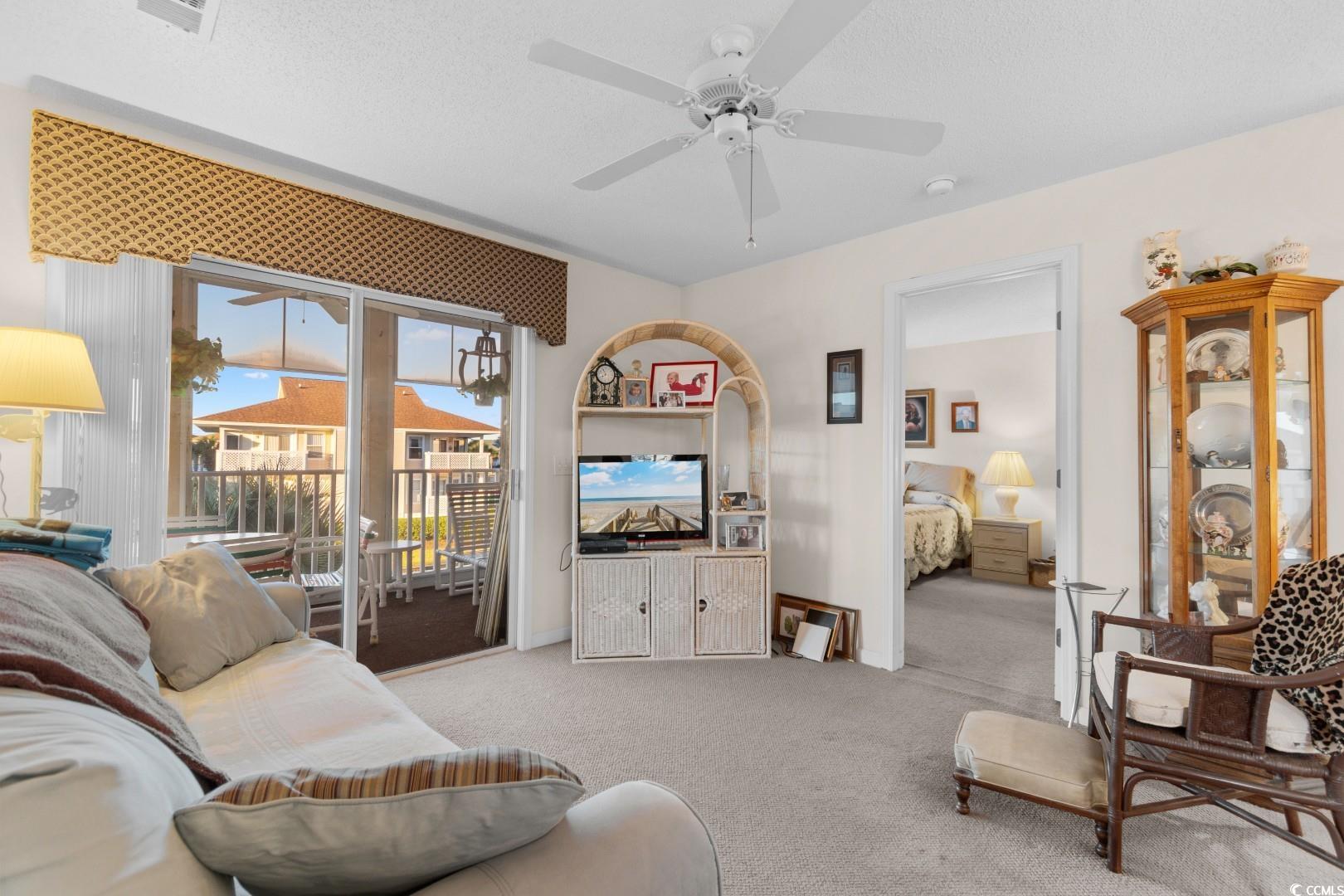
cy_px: 448
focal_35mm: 15
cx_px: 672
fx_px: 560
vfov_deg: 77.3
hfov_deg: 100.4
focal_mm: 10
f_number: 4.5
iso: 100
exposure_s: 1/3
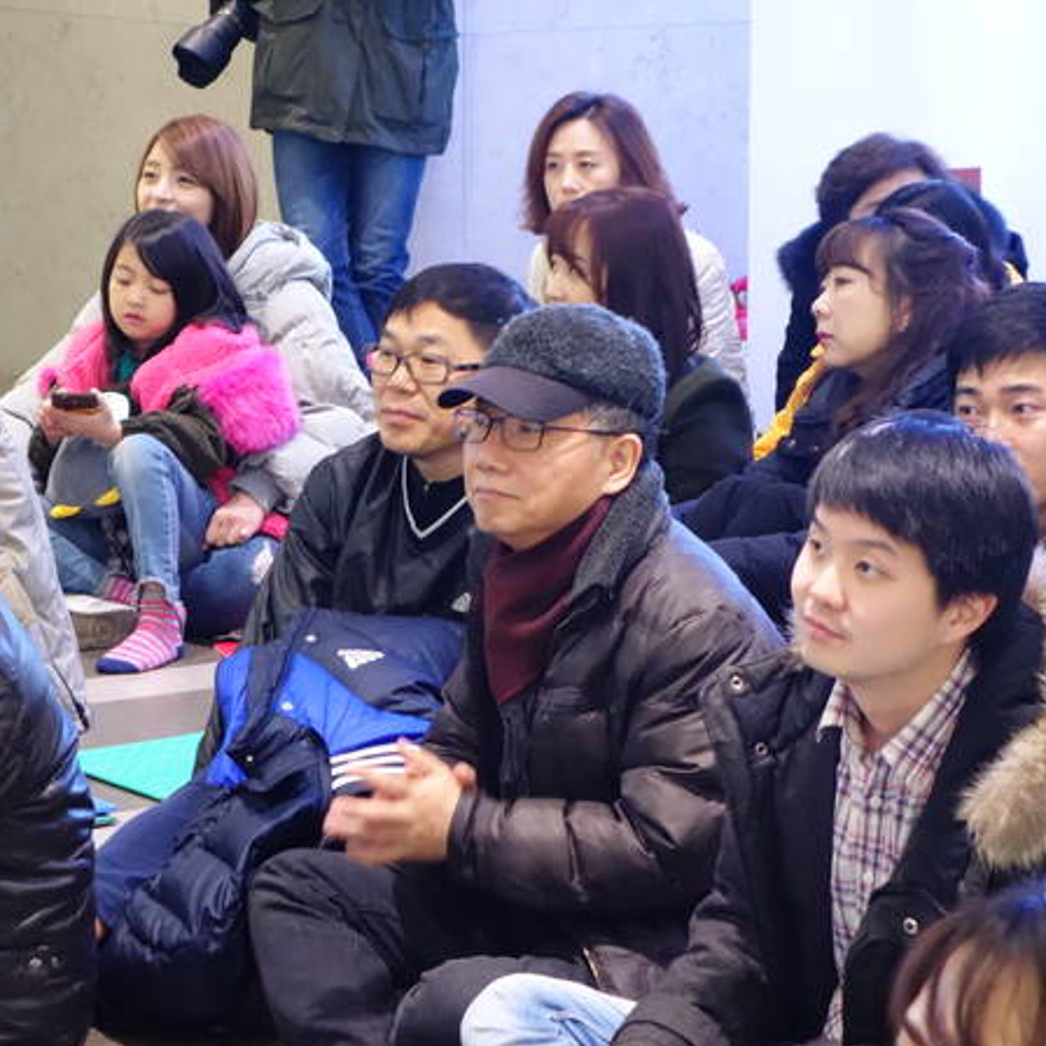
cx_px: 283
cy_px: 524
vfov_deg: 13.5
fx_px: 4410
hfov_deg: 13.5
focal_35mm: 129
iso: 3200
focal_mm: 37.1
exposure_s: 1/25
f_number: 5.6
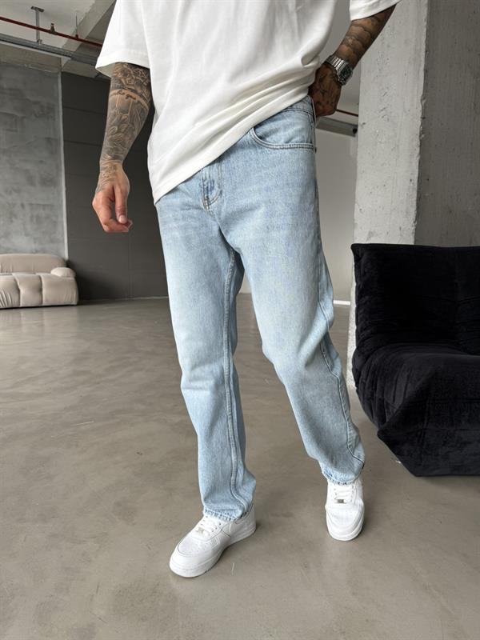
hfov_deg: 56.8
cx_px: 240
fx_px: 444
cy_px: 320
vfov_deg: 71.6
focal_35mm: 24
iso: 80
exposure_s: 1/333
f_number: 1.78
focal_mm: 6.76
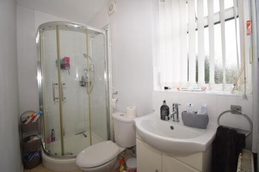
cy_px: 86
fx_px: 108
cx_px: 130
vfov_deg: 77.3
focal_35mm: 15
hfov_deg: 100.4
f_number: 4.5
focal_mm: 10
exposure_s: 1/80
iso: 400
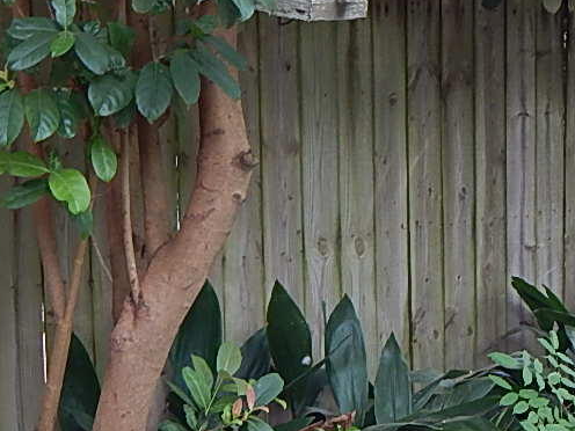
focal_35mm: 100
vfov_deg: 14.8
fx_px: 1661
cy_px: 228
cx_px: 705
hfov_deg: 18.5
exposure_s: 1/40
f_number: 3.2
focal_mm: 5.6
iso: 125
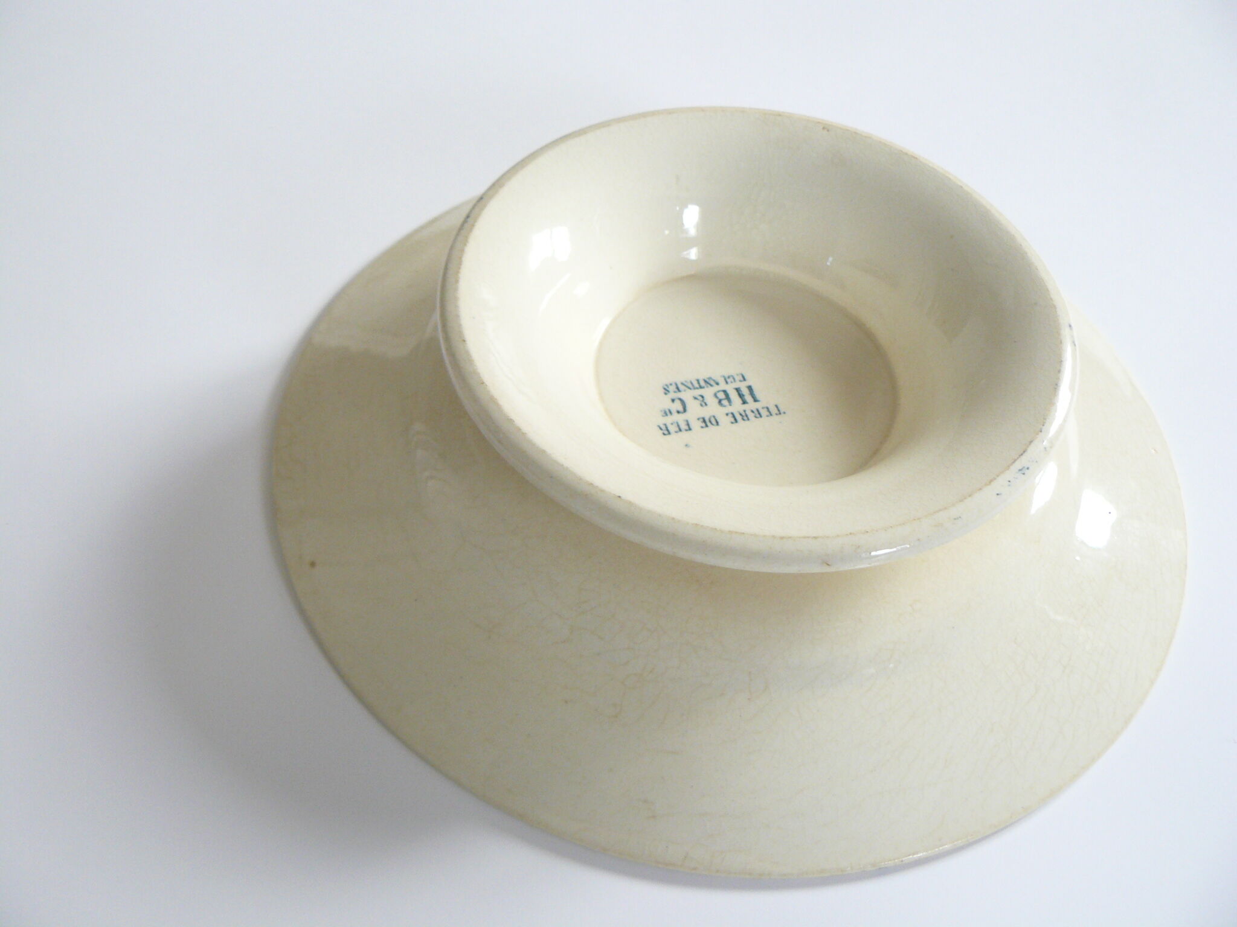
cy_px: 464
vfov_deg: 39.7
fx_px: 1286
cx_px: 618
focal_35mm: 36
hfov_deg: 51.4
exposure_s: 1/30
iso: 200
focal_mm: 6
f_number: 2.8
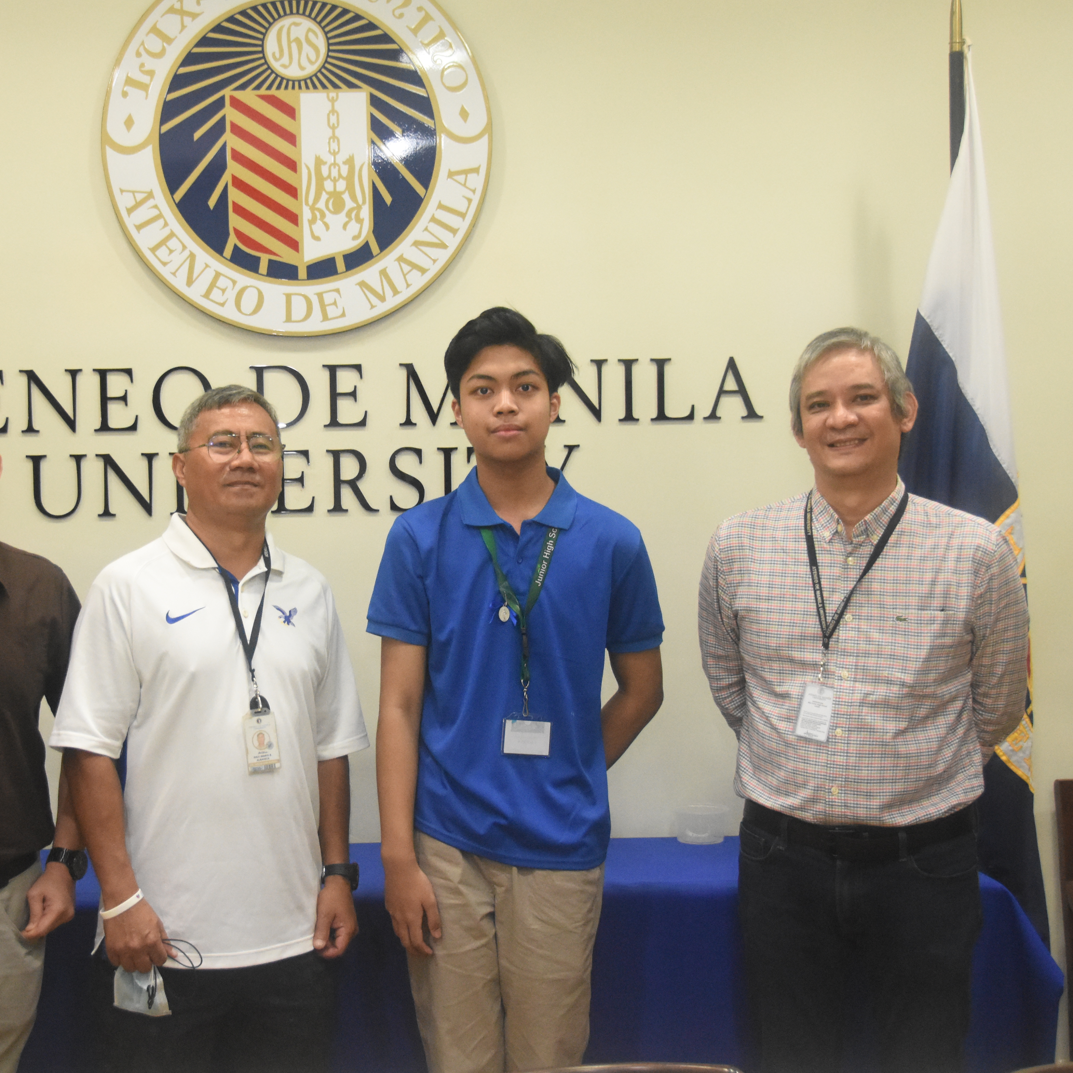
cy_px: 539
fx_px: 2092
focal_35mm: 60
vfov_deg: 28.8
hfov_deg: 28.6
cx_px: 349
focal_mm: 31
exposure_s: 1/125
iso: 4000
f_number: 4.5
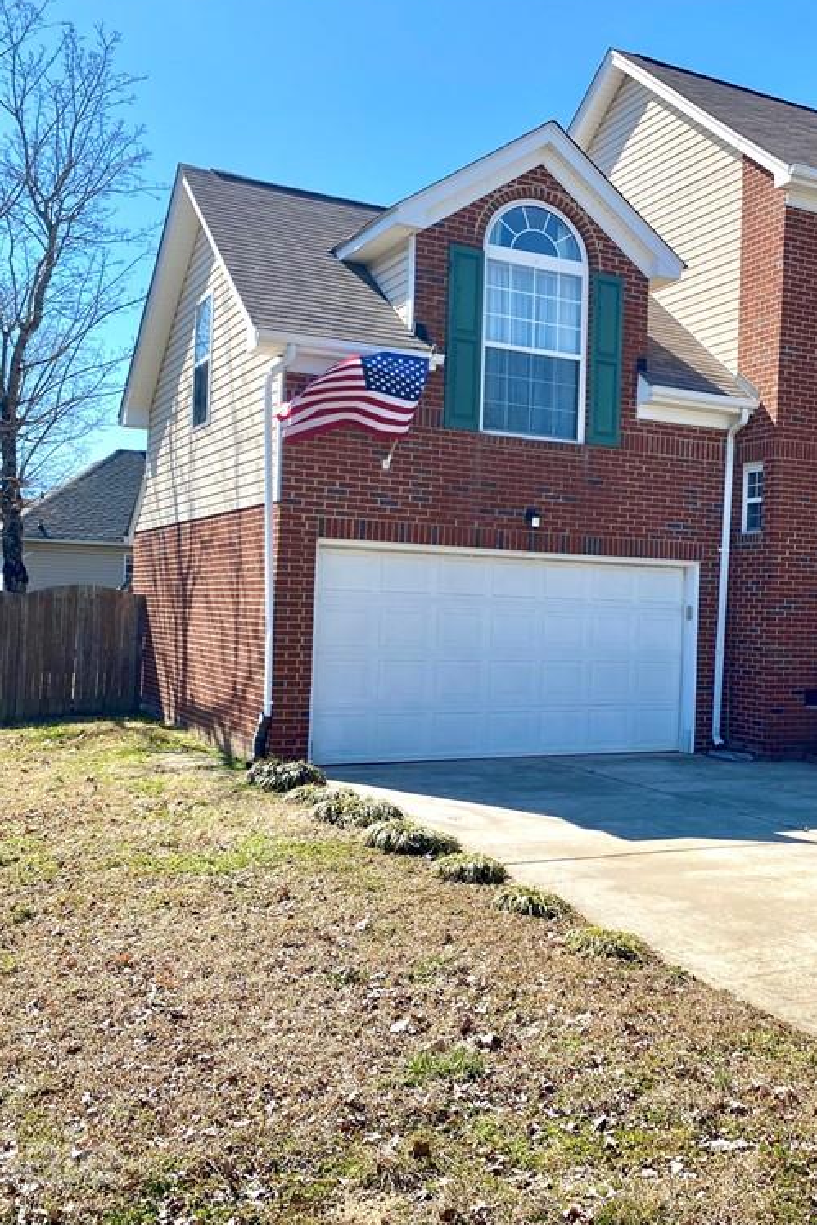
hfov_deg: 34.6
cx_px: 679
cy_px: 608
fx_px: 1259
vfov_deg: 51.9
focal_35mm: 37
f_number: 1.8
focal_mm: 4.25
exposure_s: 1/2105
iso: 32
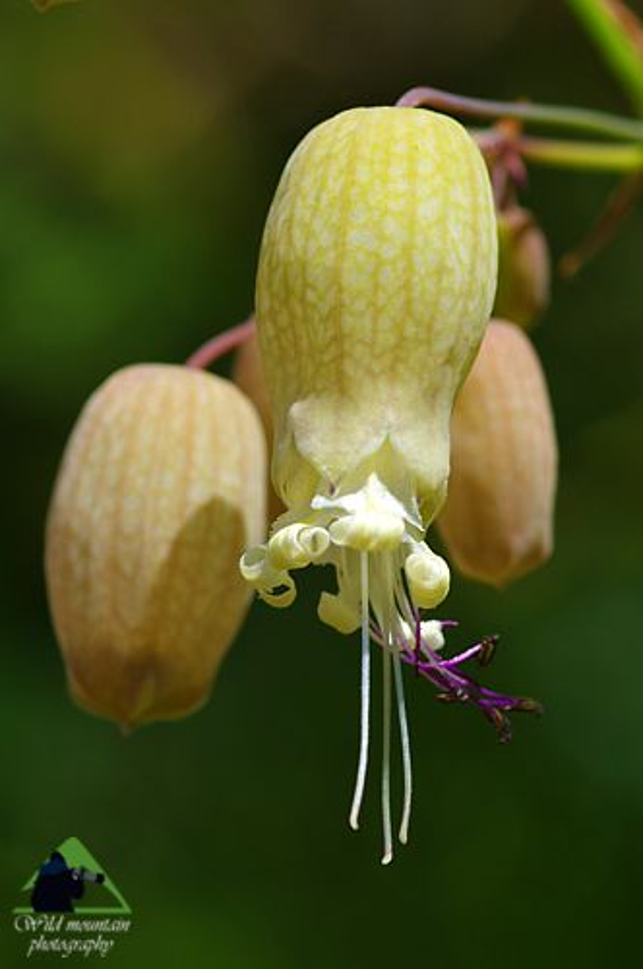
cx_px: 322
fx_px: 4030
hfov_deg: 9.1
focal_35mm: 150
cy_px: 484
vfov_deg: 13.7
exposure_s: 1/400
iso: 200
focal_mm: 100
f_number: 10
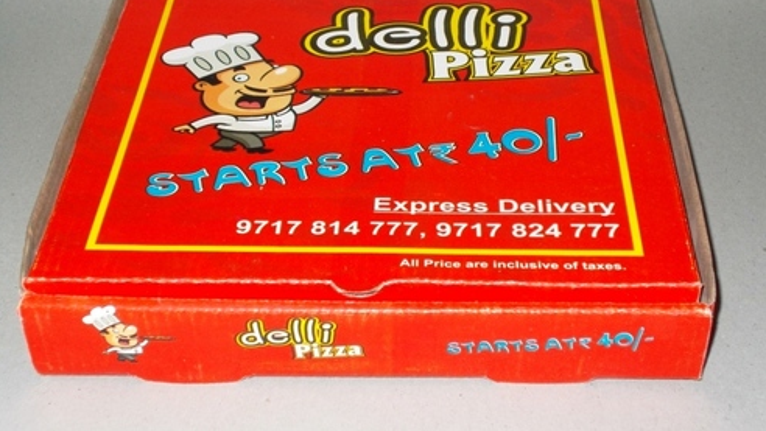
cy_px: 142
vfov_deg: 16.5
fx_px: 1483
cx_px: 386
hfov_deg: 29.0
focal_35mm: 73
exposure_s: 1/60
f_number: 5.3
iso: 200
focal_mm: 11.8
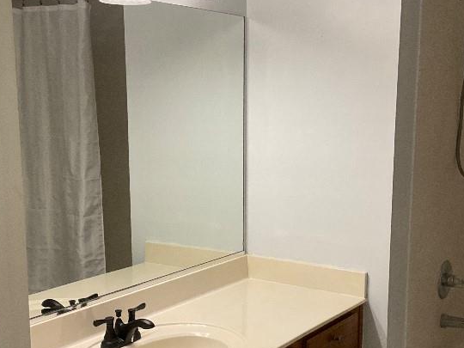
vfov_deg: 26.4
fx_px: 737
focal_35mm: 55
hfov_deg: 34.9
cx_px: 248
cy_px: 229
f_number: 1.8
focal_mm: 3
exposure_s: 1/60
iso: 64
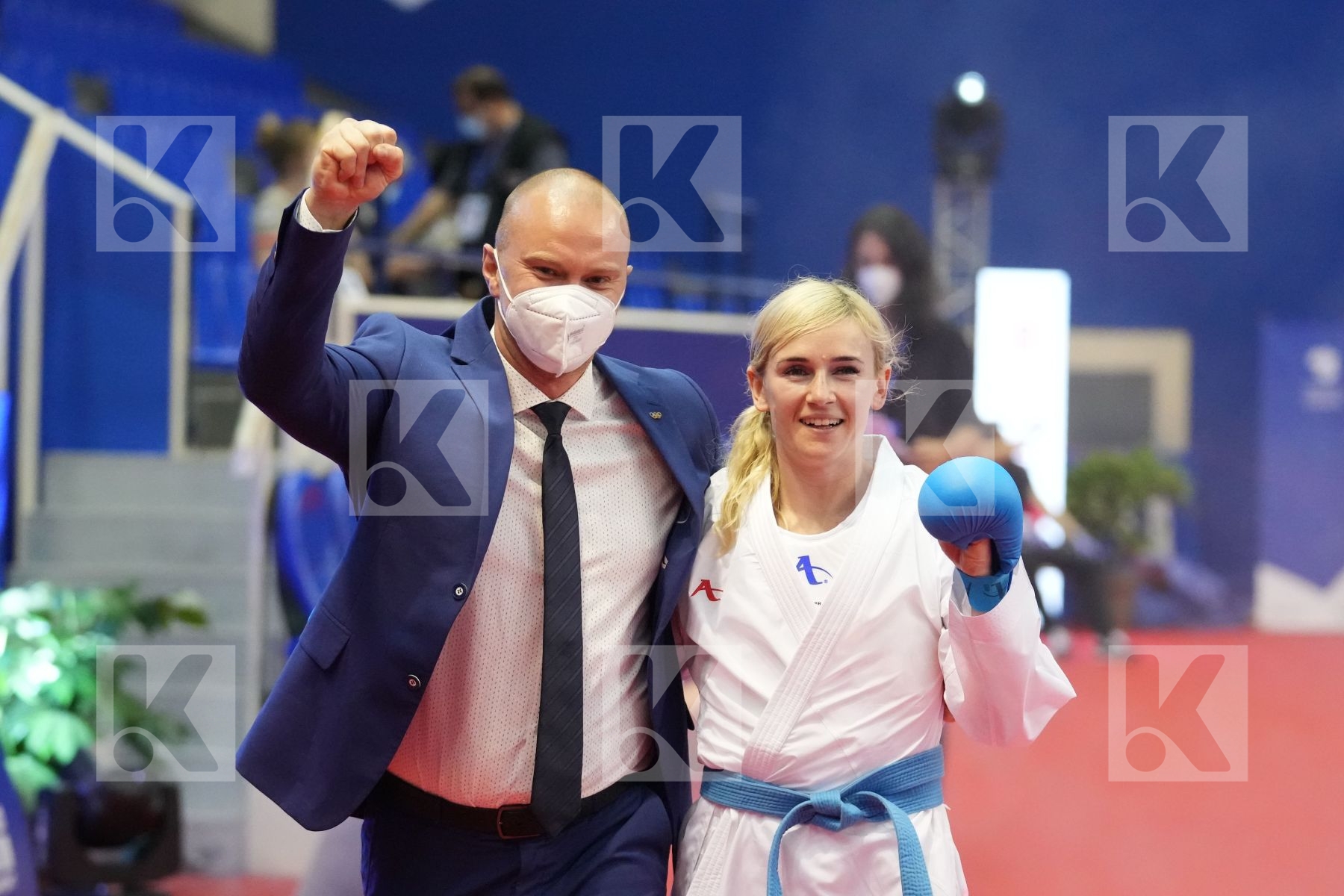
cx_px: 672
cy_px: 448
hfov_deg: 13.9
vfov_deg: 9.3
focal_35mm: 148
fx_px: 5525
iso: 6400
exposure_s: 1/1000
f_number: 2.8
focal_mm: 99
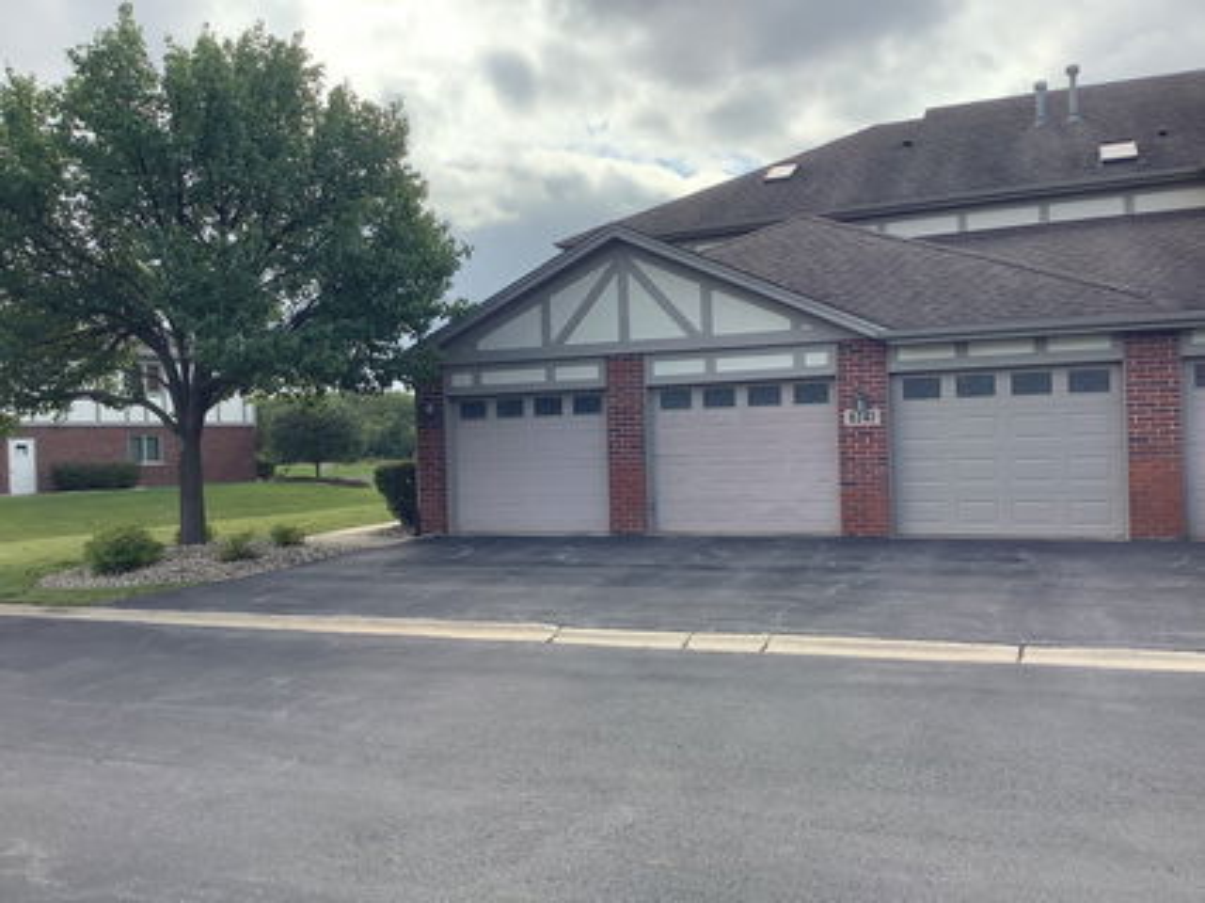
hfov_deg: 58.4
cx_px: 602
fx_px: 1079
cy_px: 452
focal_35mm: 31
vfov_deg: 45.4
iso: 25
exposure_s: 1/806
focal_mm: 3.3
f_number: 2.4
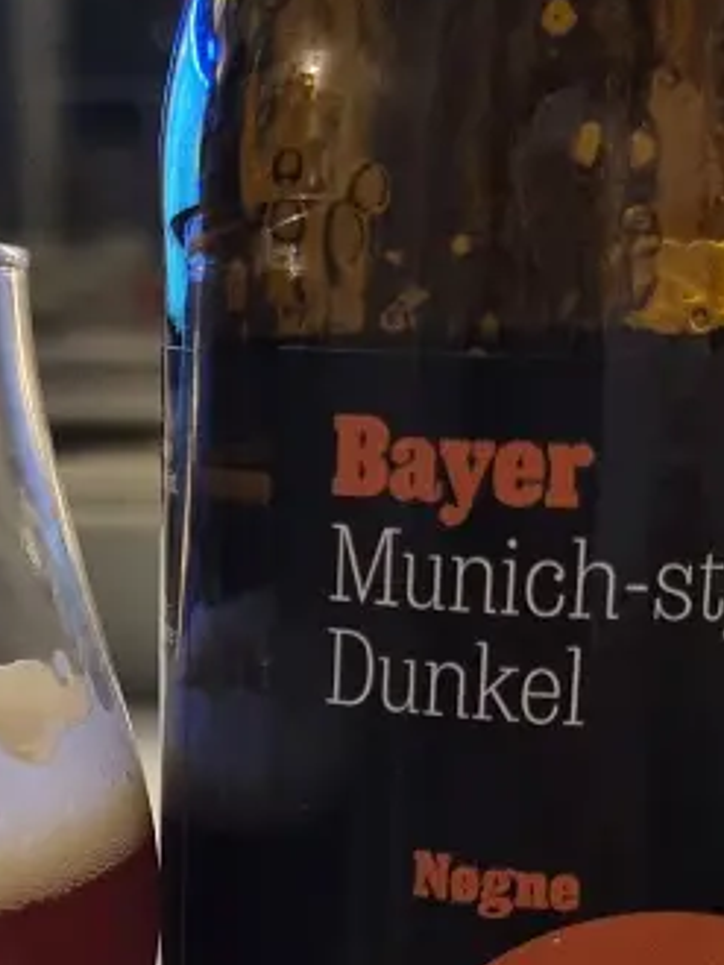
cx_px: 73
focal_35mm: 81
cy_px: 848
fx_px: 2257
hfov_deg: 17.9
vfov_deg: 23.5
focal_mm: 5.4
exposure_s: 1/25
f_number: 1.8
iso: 640
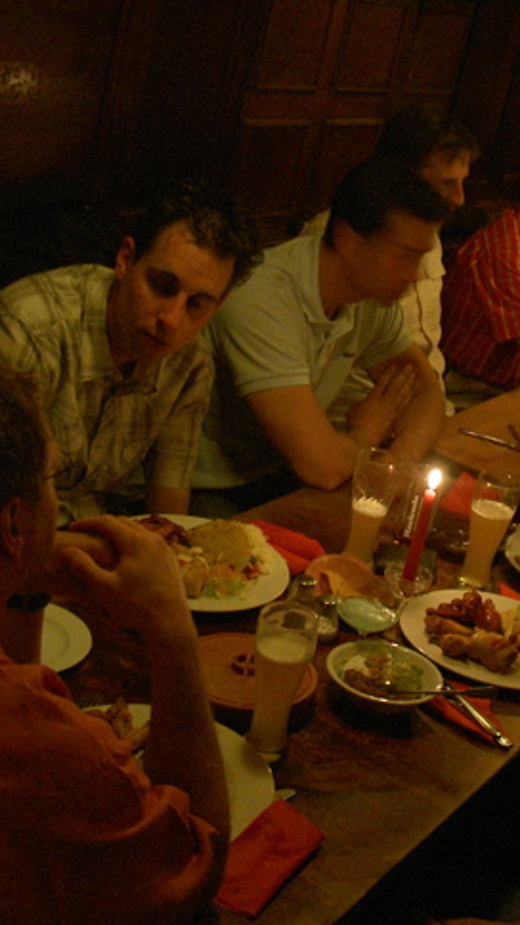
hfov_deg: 20.3
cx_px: 541
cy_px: 462
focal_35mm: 57
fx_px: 1398
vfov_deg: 36.6
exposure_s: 1/8
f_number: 2.8
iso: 100
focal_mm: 8
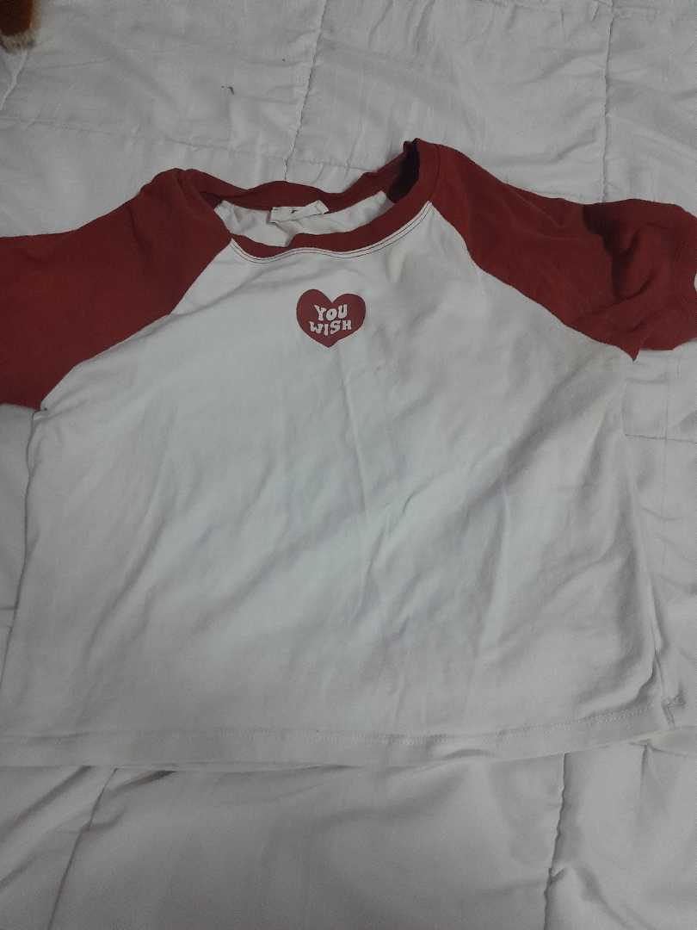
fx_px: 698
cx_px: 348
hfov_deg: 53.1
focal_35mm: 26
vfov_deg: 67.3
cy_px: 465
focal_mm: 3.98
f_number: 1.8
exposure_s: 1/33
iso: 320
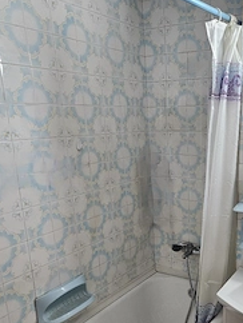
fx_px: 355
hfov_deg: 36.7
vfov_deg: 47.7
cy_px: 227
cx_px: 188
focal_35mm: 38
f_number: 1.8
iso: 250
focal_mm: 5.4
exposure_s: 1/101
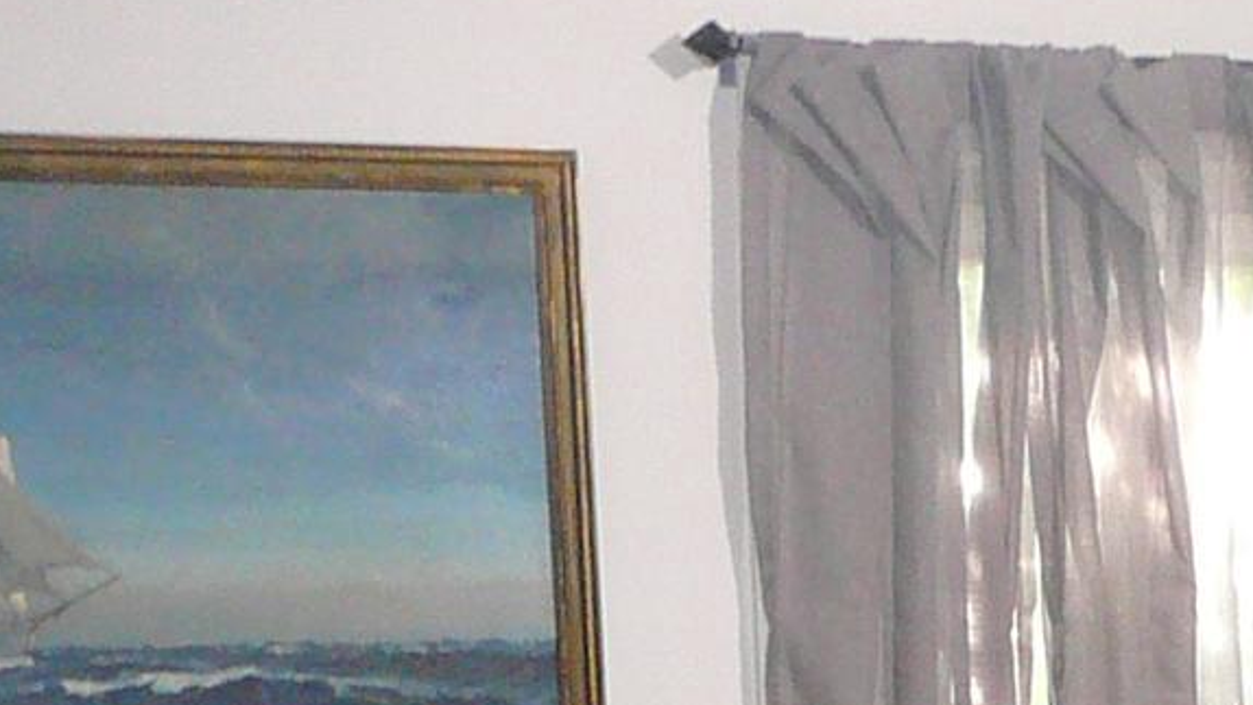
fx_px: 4519
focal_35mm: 136
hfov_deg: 14.9
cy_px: 1471
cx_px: 1729
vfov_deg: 8.4
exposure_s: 1/8
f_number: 2.8
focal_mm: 5.2
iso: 200
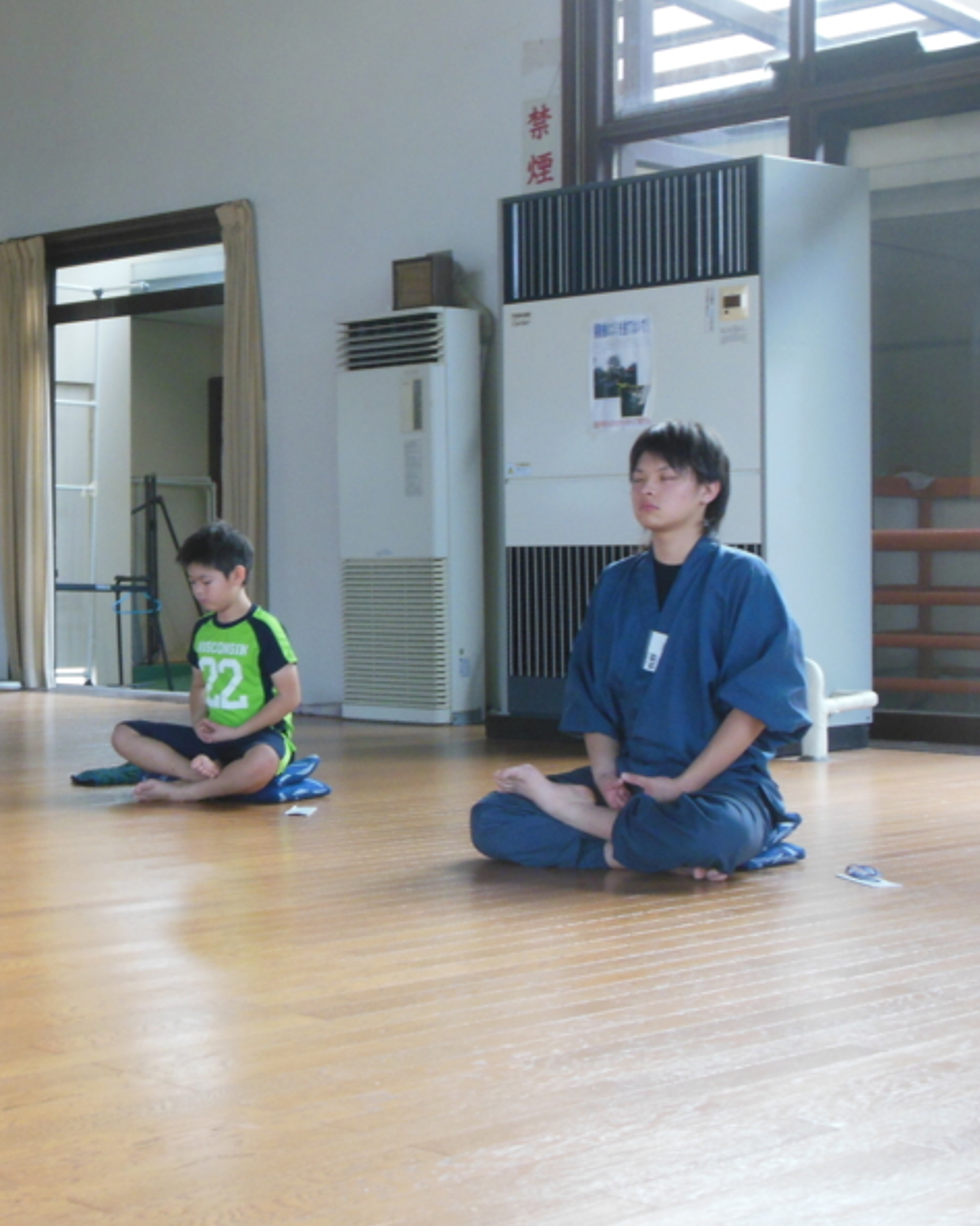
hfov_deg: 22.7
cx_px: 170
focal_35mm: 66
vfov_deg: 28.7
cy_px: 615
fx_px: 2395
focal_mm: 8.9
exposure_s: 1/30
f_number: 4
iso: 400
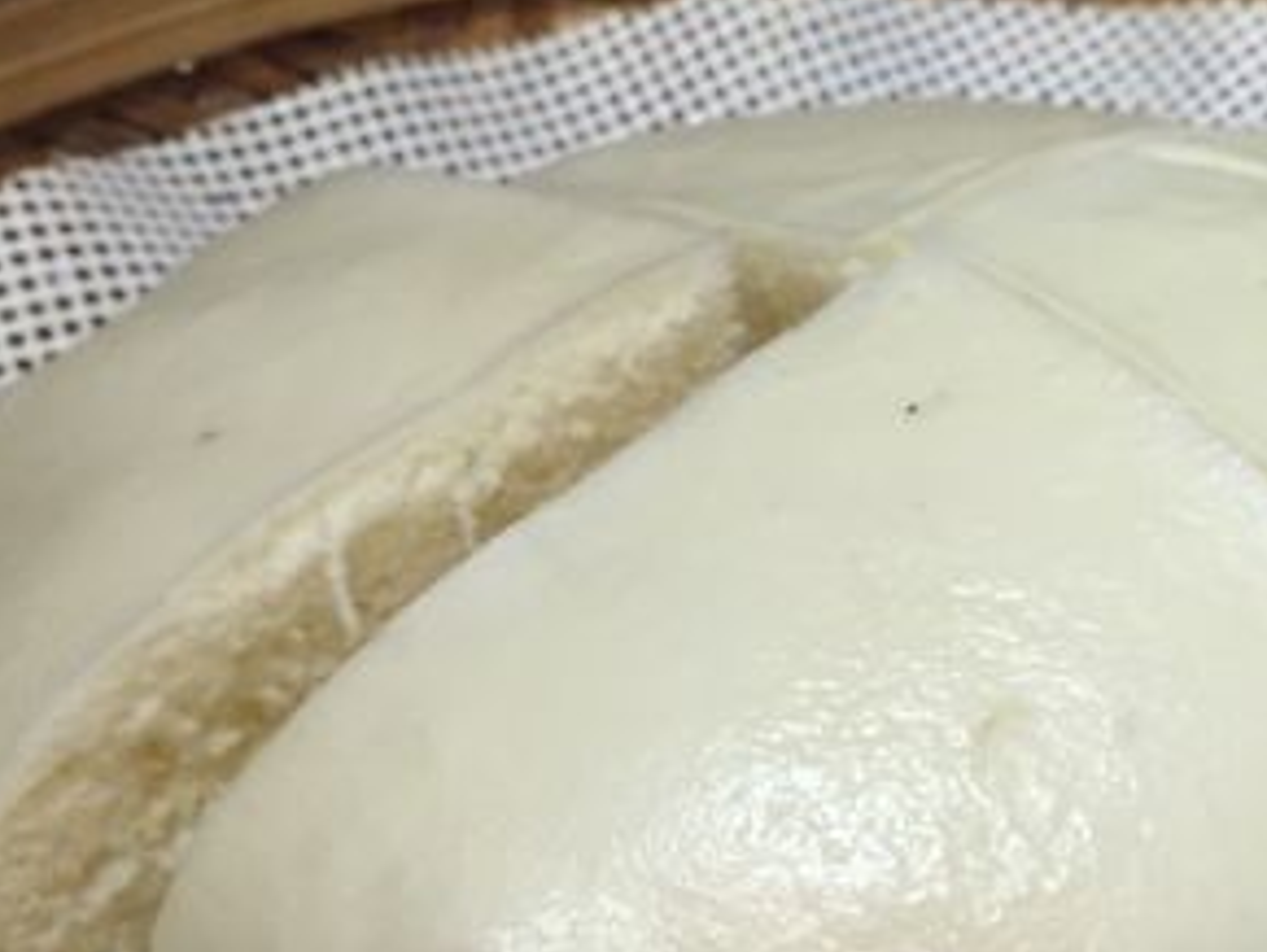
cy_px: 775
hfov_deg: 27.5
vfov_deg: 20.8
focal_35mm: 70
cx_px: 883
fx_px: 2564
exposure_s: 1/33
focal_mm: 4.15
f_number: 2.2
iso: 50
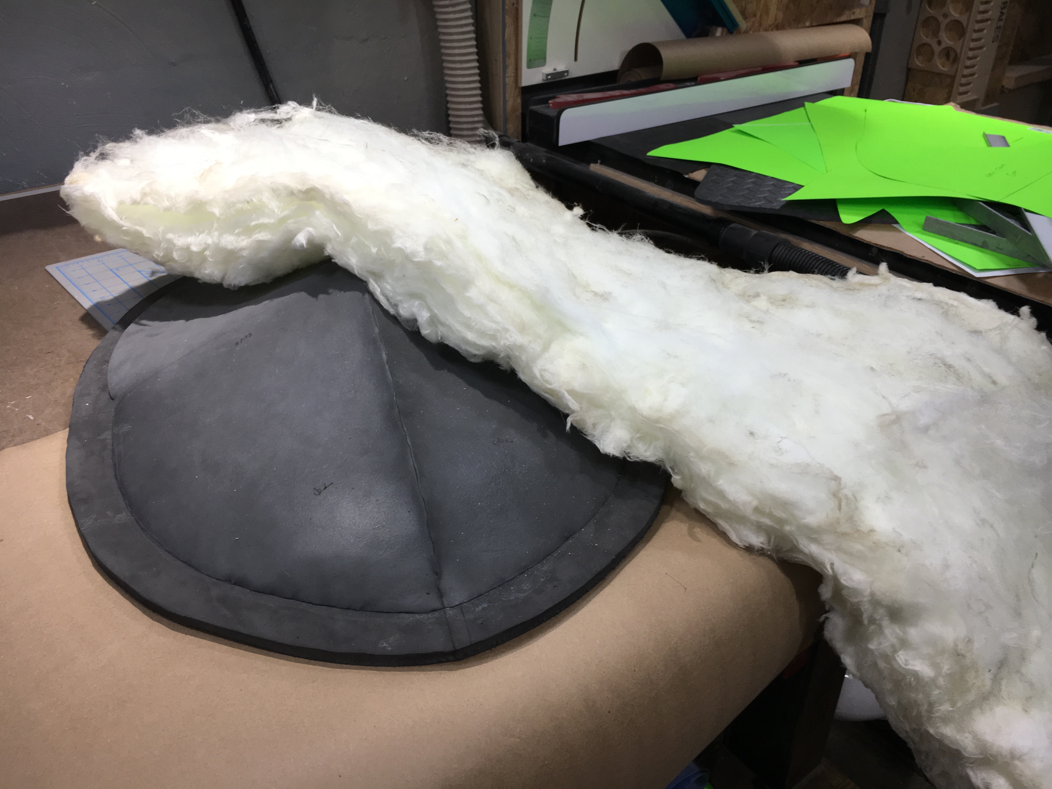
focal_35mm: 29
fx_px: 881
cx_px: 526
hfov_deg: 61.7
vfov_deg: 48.2
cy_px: 394
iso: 32
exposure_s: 1/60
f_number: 2.2
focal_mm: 4.15
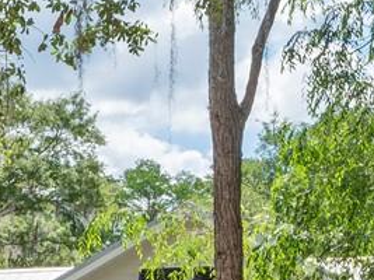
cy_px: 447
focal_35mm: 156
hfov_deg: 12.4
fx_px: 1685
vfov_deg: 9.2
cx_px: -75
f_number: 10
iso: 100
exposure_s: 1/125
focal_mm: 13
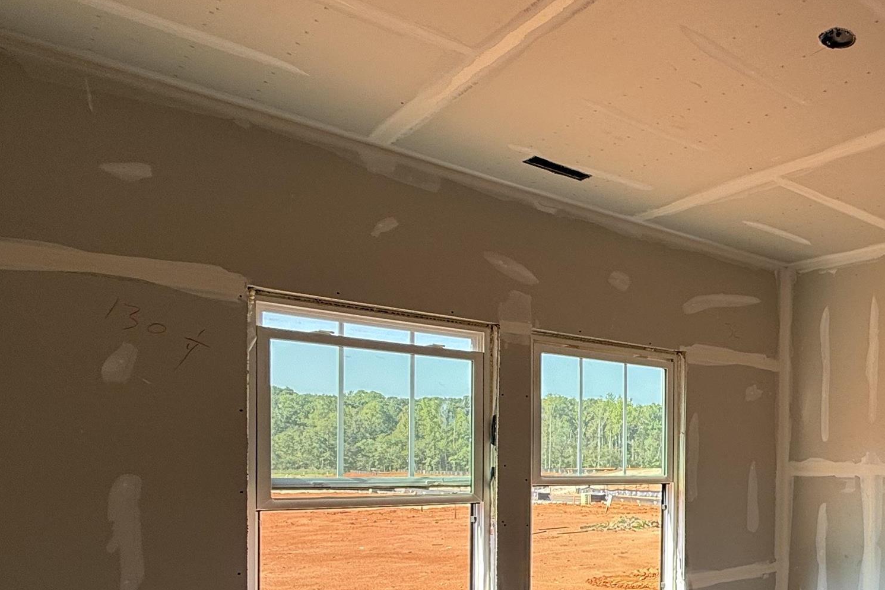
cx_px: 908
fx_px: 737
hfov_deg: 49.1
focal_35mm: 30
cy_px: 470
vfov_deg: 41.8
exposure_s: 1/152
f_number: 2.2
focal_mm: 2.22
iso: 64
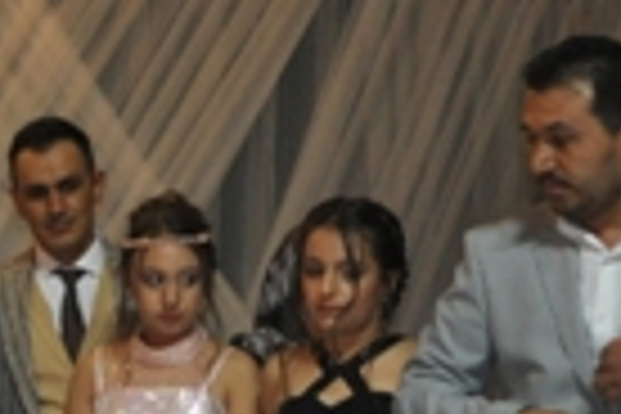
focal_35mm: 167
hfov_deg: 11.5
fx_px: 2881
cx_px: -446
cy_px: 232
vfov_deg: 8.2
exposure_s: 1/125
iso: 800
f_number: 3.8
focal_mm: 24
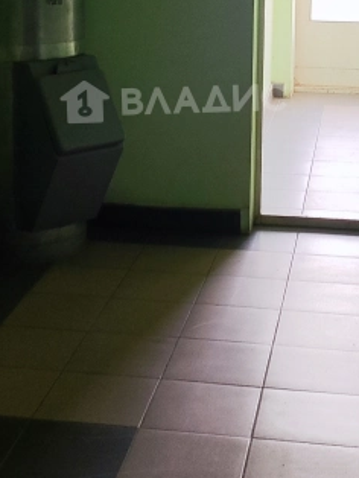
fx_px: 1091
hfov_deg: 18.7
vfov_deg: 24.3
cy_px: 99
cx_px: 175
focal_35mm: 79
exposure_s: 1/50
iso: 104
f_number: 1.8
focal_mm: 5.4
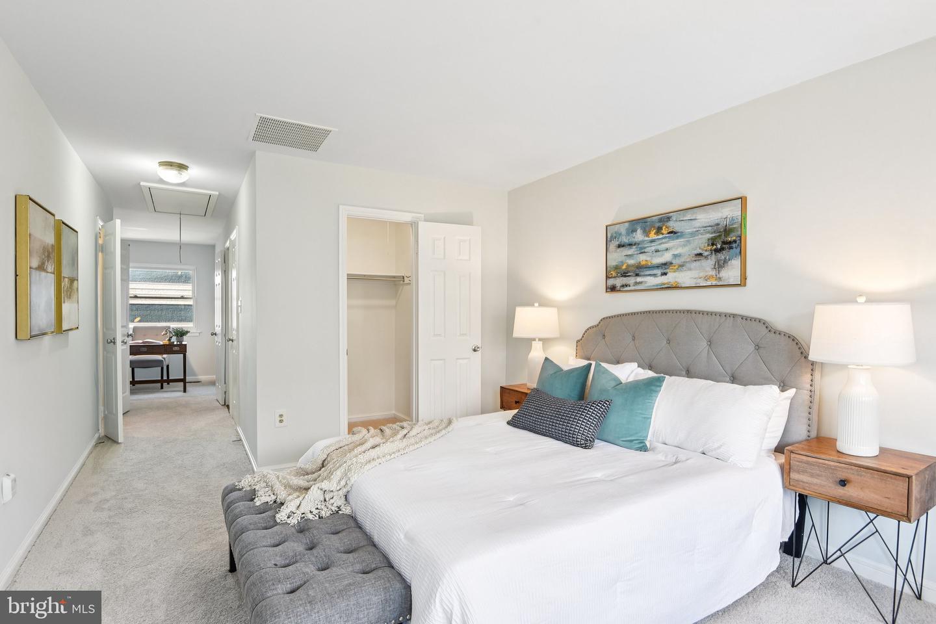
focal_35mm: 18
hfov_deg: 90.0
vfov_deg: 67.4
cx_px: 468
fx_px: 468
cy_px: 312
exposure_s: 1/30
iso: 400
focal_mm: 18
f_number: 8
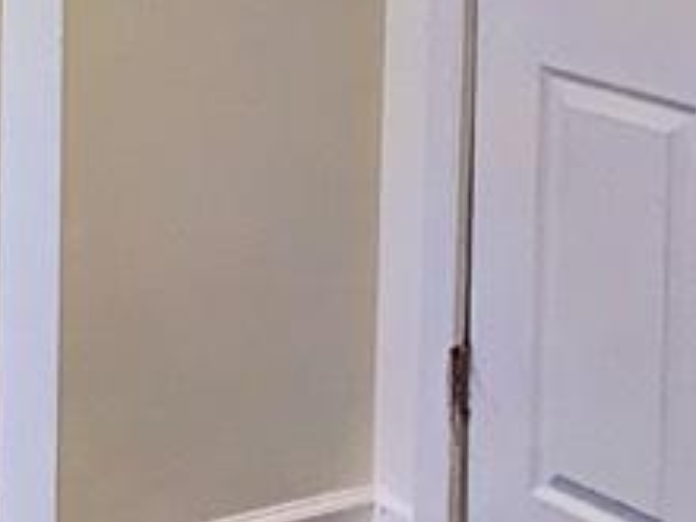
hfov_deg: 14.5
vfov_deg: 11.4
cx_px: -519
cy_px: -389
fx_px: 2433
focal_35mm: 121
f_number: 1.8
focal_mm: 4.25
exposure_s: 1/30
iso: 64
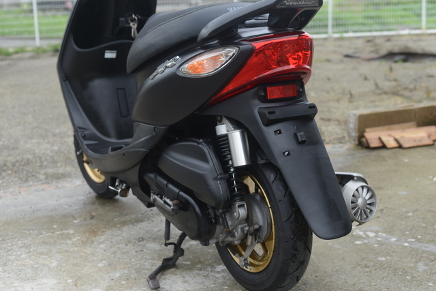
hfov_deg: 39.6
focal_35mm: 50
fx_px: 606
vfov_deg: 27.0
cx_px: 218
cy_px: 146
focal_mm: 50
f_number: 5.6
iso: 100
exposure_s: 1/125
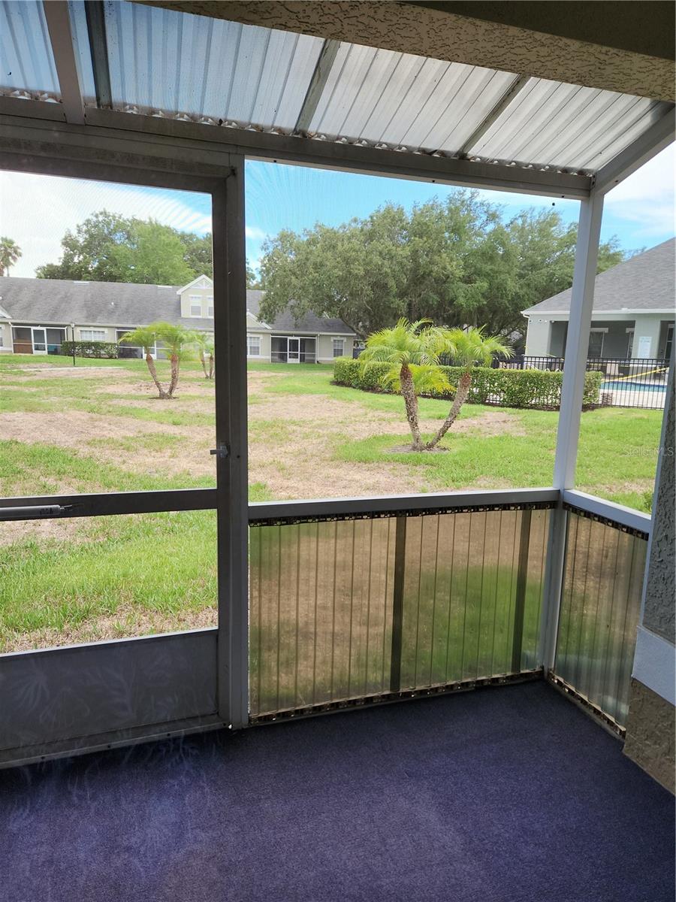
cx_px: 338
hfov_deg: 58.9
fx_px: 599
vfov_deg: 73.9
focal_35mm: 23
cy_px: 451
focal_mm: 5.4
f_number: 1.8
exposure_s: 1/270
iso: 20
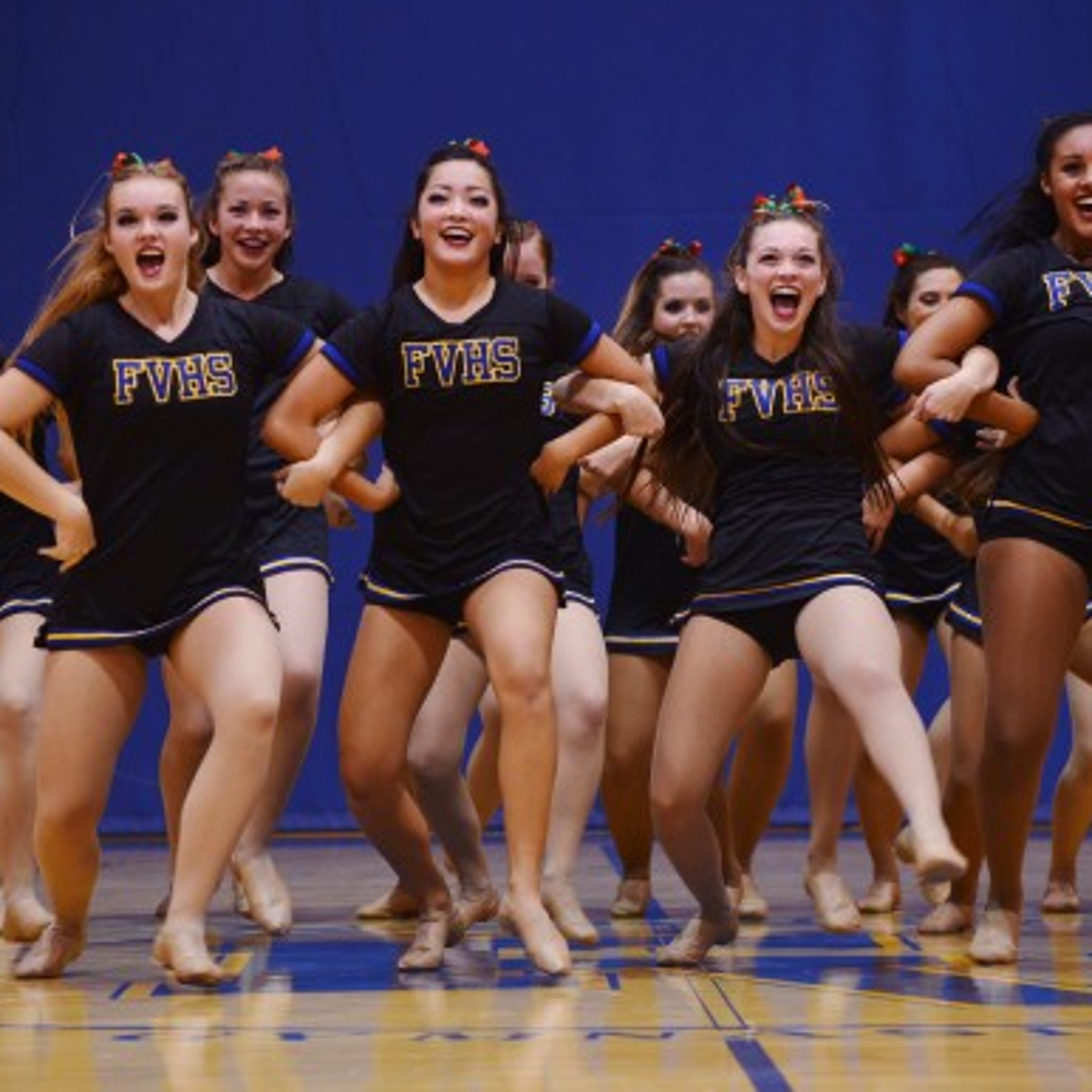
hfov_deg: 11.1
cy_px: 546
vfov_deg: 11.1
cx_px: 556
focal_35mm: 157
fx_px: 5603
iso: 1600
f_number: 4.8
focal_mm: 122
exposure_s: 1/200
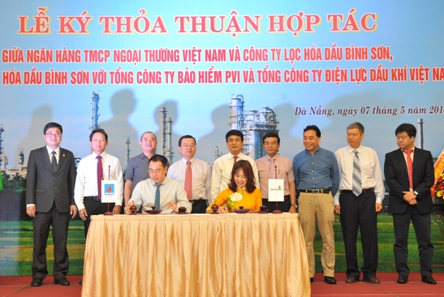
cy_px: 148
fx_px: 765
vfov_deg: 22.0
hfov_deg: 32.3
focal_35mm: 62
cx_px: 222
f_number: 5.6
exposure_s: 1/80
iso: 2500
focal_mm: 62
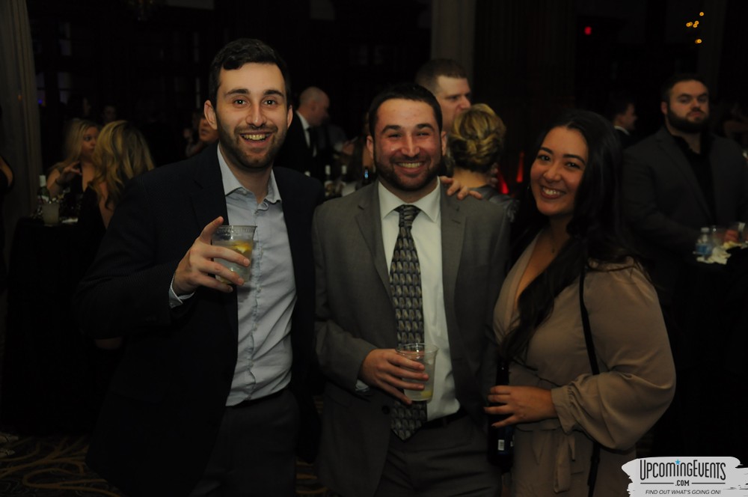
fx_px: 934
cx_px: 374
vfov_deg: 29.8
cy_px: 248
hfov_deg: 43.7
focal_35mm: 45
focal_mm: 30
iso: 800
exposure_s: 1/60
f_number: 5.6
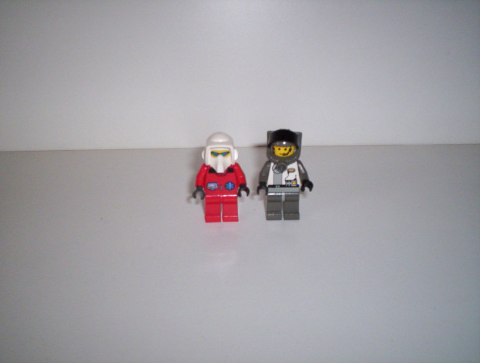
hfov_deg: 48.9
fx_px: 528
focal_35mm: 38
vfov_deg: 37.9
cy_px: 182
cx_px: 240
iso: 140
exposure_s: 1/60
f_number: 4.5
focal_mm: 4.99
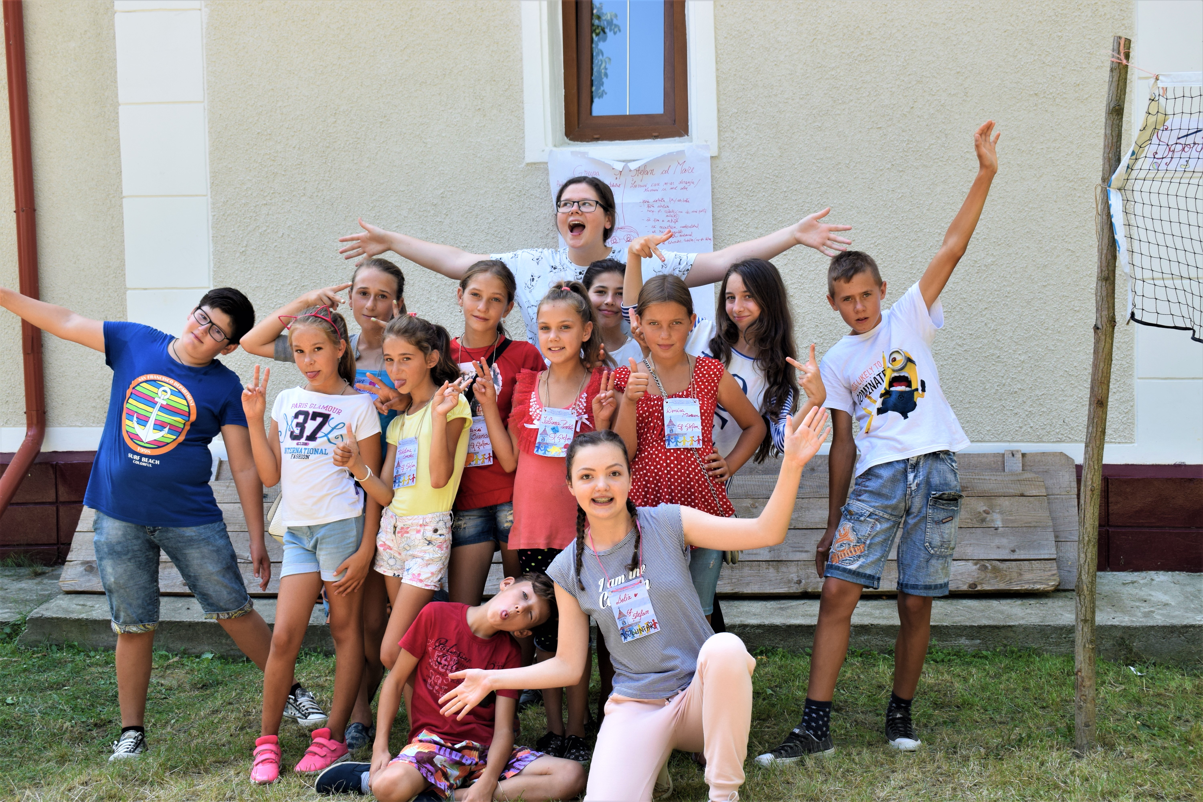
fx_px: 1704
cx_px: 602
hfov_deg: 38.9
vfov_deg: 26.5
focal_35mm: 51
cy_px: 401
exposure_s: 1/250
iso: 400
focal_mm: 34
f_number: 8
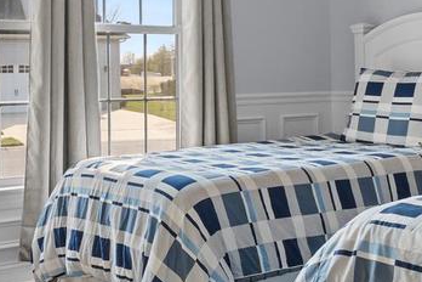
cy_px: 73
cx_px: 238
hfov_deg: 32.3
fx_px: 727
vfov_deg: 21.7
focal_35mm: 62
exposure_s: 1/2.5
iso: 200
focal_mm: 10
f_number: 7.1
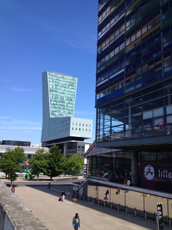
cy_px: 115
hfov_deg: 40.7
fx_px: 232
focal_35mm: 35
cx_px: 86
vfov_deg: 52.6
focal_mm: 4.28
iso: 50
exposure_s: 1/1842
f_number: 2.4
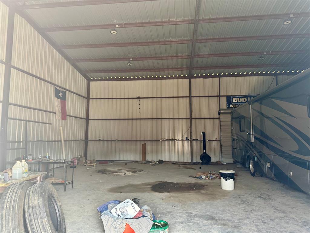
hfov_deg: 71.6
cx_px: 155
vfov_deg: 56.8
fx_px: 215
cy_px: 116
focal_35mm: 24
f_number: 1.78
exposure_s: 1/76
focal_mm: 6.76
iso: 200
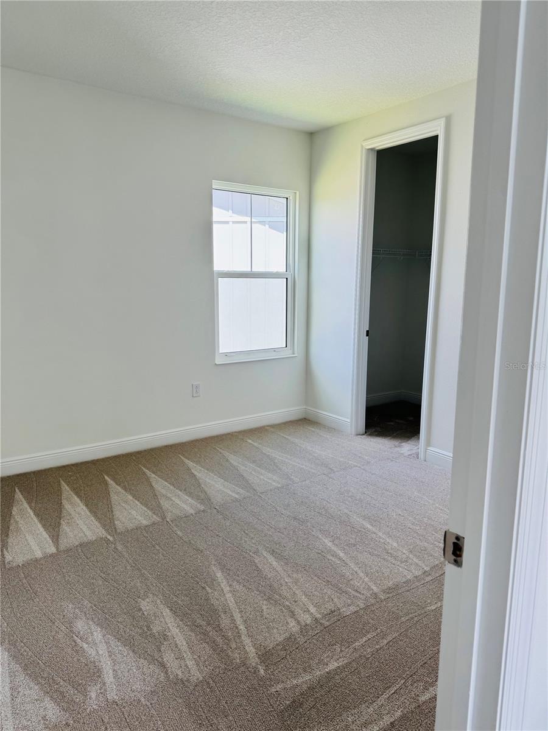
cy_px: 366
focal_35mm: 24
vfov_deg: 71.6
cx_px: 274
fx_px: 507
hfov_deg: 56.8
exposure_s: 1/222
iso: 64
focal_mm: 6.76
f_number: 1.78
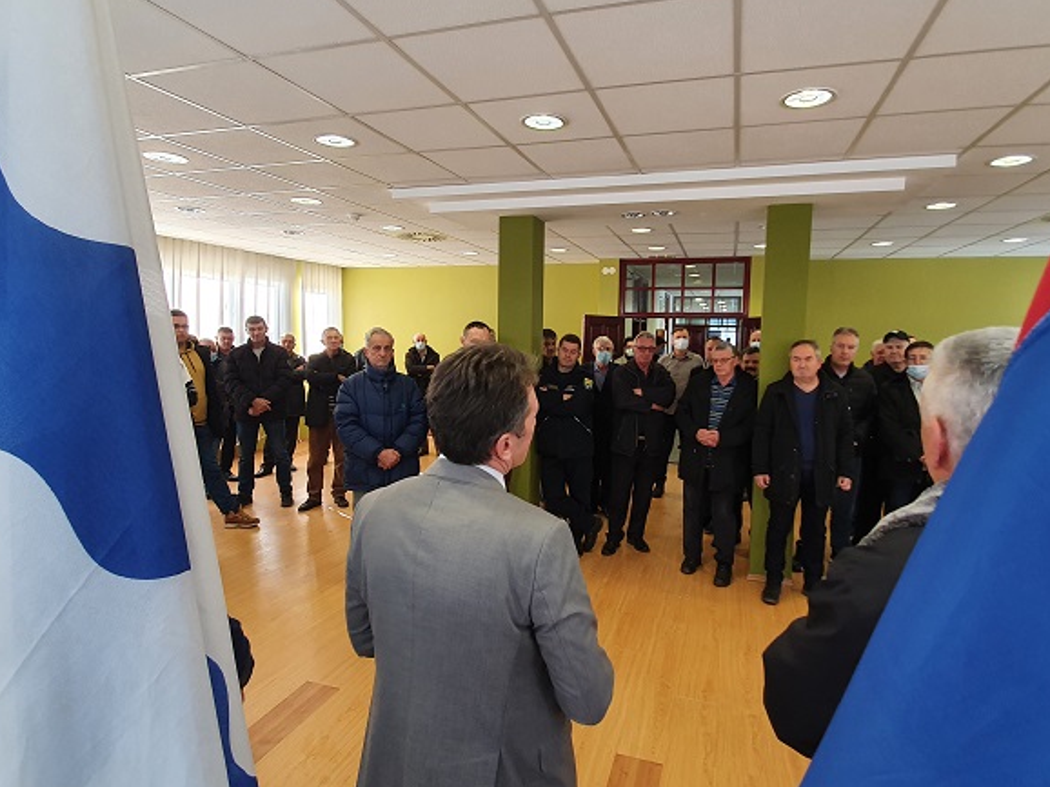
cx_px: 547
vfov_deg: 71.5
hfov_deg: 87.7
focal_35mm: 18
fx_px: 546
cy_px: 378
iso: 80
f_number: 2.2
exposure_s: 1/50
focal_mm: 1.8
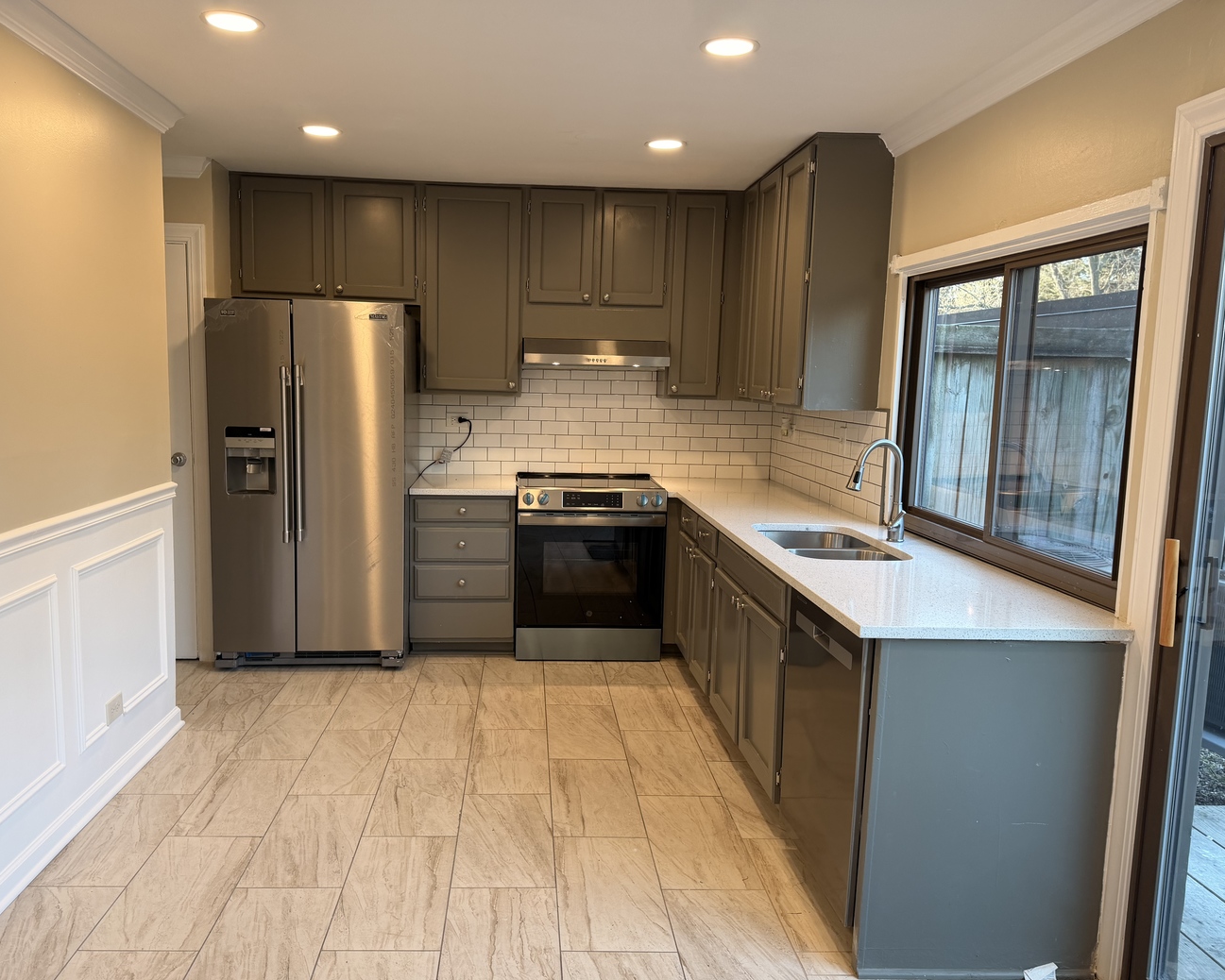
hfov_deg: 65.9
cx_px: 558
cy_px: 509
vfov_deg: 54.9
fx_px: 943
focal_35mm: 26
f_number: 1.78
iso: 100
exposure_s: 1/120
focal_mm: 6.76
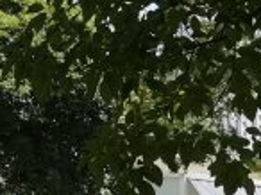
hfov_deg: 12.9
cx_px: -88
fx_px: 1114
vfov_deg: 9.7
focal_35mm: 148
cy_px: -100
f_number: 2
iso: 50
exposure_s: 1/1524
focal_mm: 5.72
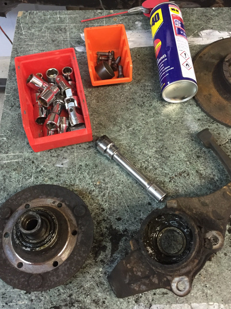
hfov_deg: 39.6
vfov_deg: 51.4
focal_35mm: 36
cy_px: 156
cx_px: 125
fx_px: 320
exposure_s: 1/20
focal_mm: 4.15
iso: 250
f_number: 2.2
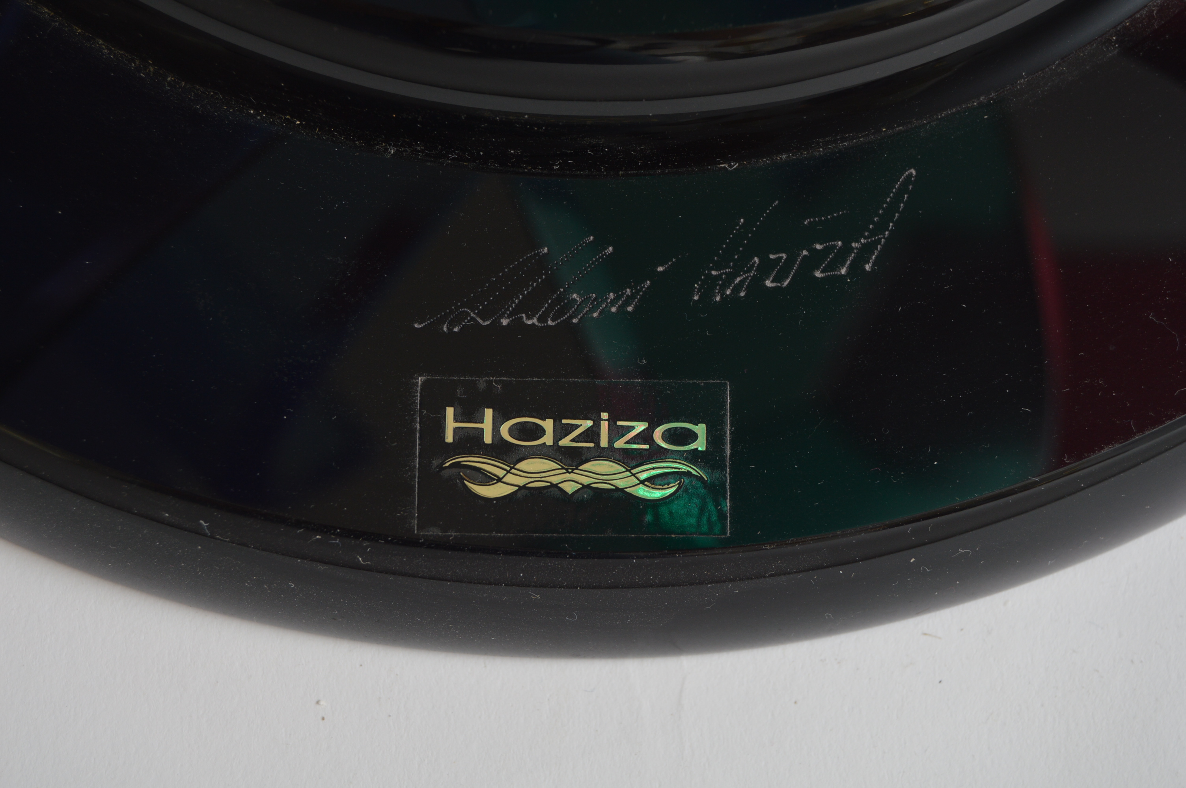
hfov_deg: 24.6
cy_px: 394
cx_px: 593
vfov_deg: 16.5
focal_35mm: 82
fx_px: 2715
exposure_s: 1/160
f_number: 5.6
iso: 200
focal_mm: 55
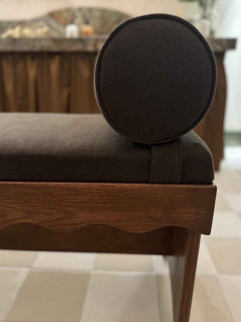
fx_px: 241
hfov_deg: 53.0
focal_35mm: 26
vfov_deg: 67.3
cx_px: 127
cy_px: 166
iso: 800
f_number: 1.78
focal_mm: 6.76
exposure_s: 1/33
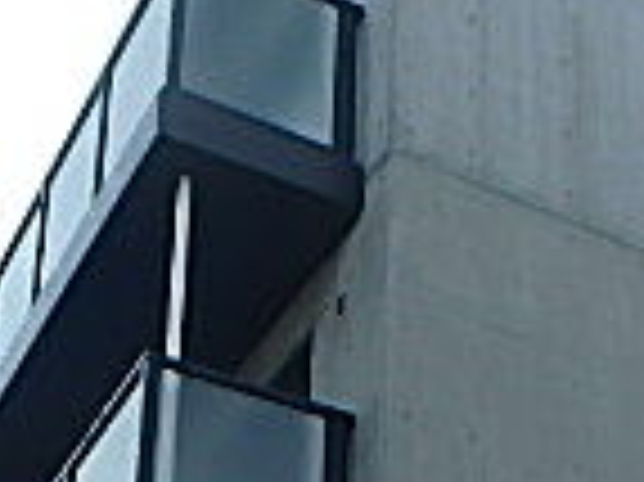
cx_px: 644
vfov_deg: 14.2
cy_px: 824
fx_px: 1747
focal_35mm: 94
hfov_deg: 20.2
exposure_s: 1/640
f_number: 3.5
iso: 125
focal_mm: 3.7
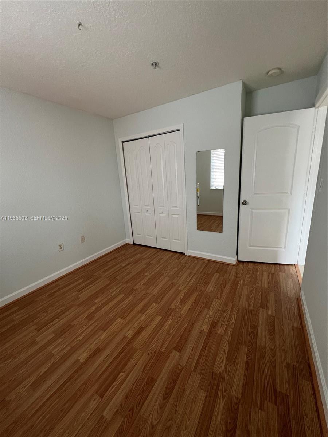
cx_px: 164
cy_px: 218
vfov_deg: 106.2
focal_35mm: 13
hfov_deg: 89.9
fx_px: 164
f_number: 1.8
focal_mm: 1.57
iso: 200
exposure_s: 1/99
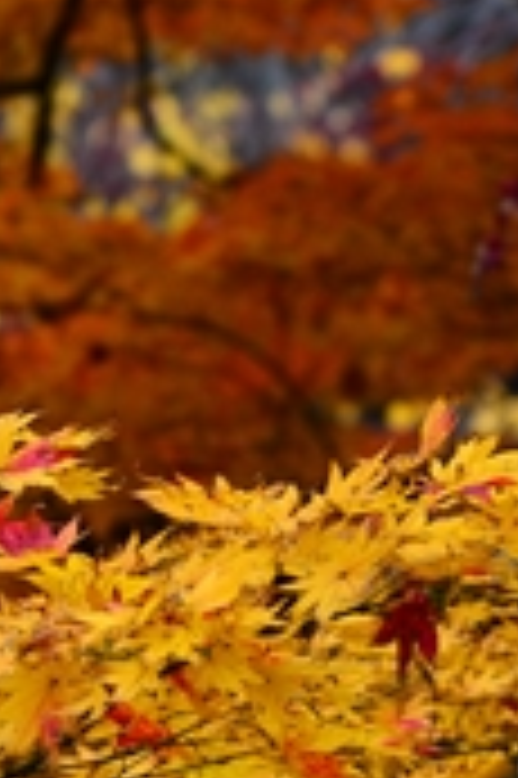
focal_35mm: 555
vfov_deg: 3.7
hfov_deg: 2.5
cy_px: 369
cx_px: -495
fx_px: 12002
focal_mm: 120
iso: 800
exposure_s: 1/320
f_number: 7.1
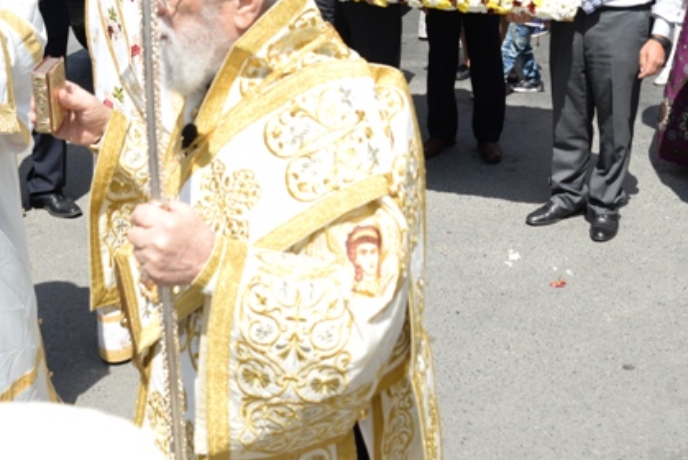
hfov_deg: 35.5
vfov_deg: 24.1
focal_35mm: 55
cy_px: 62
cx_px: 502
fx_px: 1052
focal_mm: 24
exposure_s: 1/320
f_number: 7.1
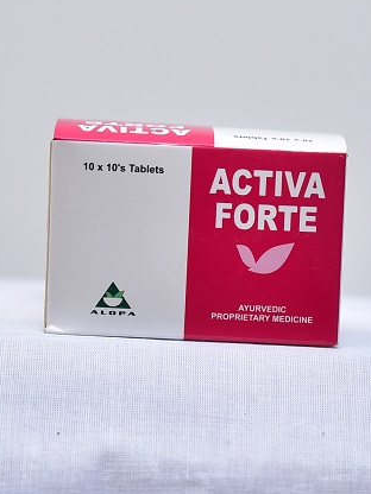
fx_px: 1129
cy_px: 241
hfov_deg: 18.7
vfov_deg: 24.7
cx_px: 194
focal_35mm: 79
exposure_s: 1/125
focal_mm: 65
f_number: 4
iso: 1250
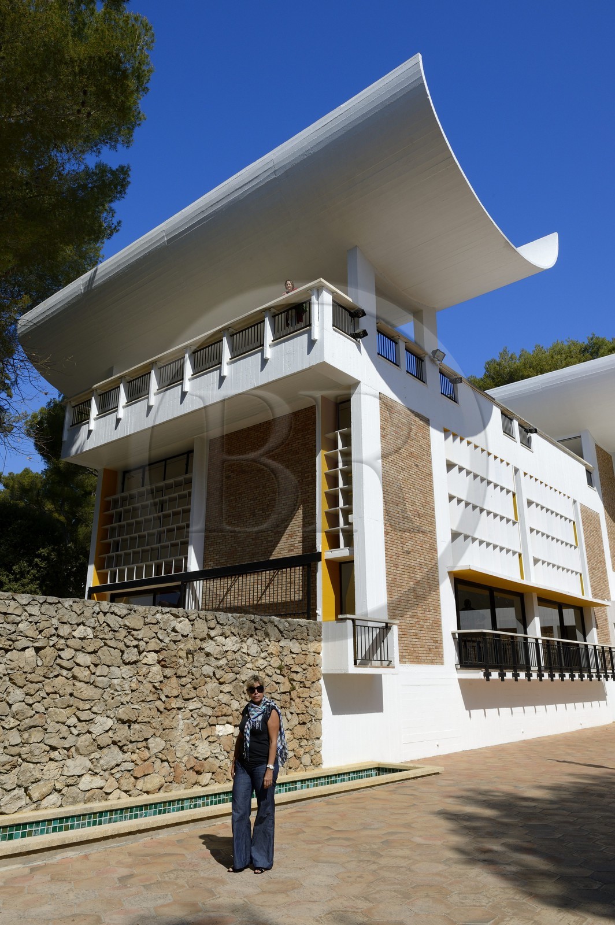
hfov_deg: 49.5
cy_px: 462
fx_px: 667
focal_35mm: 26
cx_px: 308
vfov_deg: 69.4
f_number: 16
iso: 200
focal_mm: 26
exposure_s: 1/200
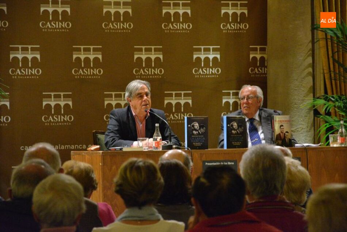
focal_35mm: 158
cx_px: 174
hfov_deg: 13.0
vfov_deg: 8.7
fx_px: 1519
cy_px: 116
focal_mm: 105
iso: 5600
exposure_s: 1/90
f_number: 5.6
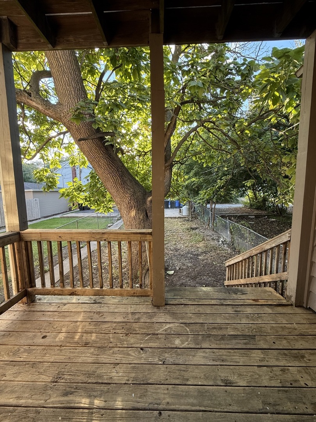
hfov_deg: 85.7
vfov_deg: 102.1
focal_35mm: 14
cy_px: 211
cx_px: 158
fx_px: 170
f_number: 2.2
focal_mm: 2.22
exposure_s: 1/99
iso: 125
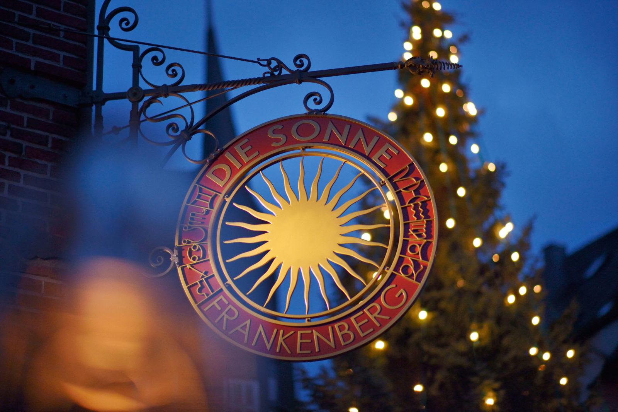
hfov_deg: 23.9
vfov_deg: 16.1
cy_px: 206
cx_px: 309
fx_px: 1458
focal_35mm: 85
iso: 1600
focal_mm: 85
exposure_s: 1/1250
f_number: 2
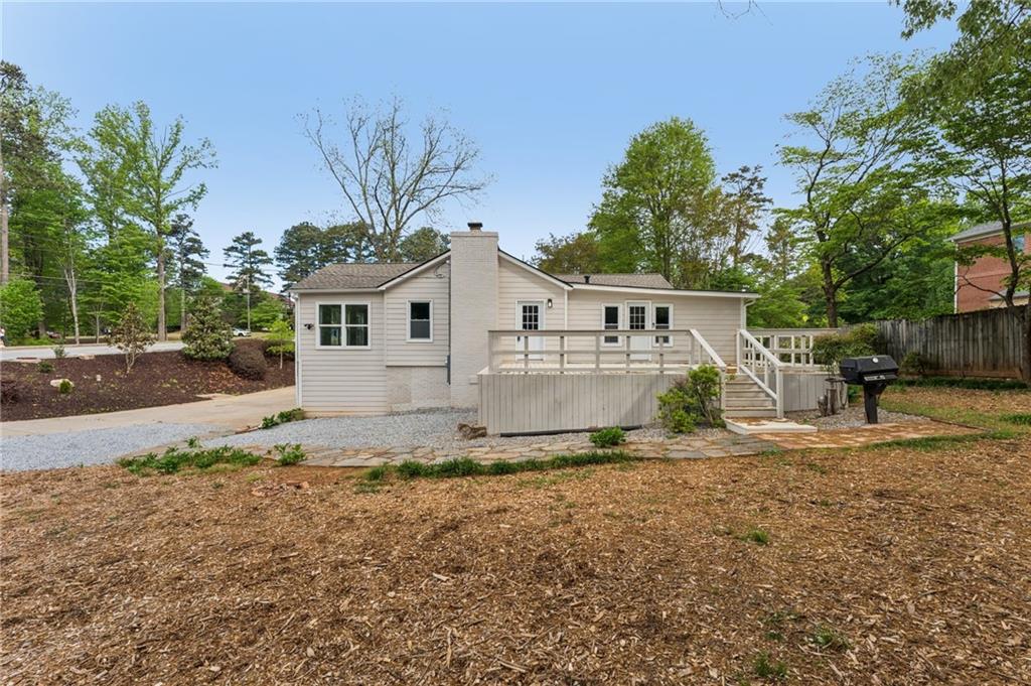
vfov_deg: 81.1
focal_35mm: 14
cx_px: 516
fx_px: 401
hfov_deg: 104.3
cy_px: 343
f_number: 8
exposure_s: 1/125
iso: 100
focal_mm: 14
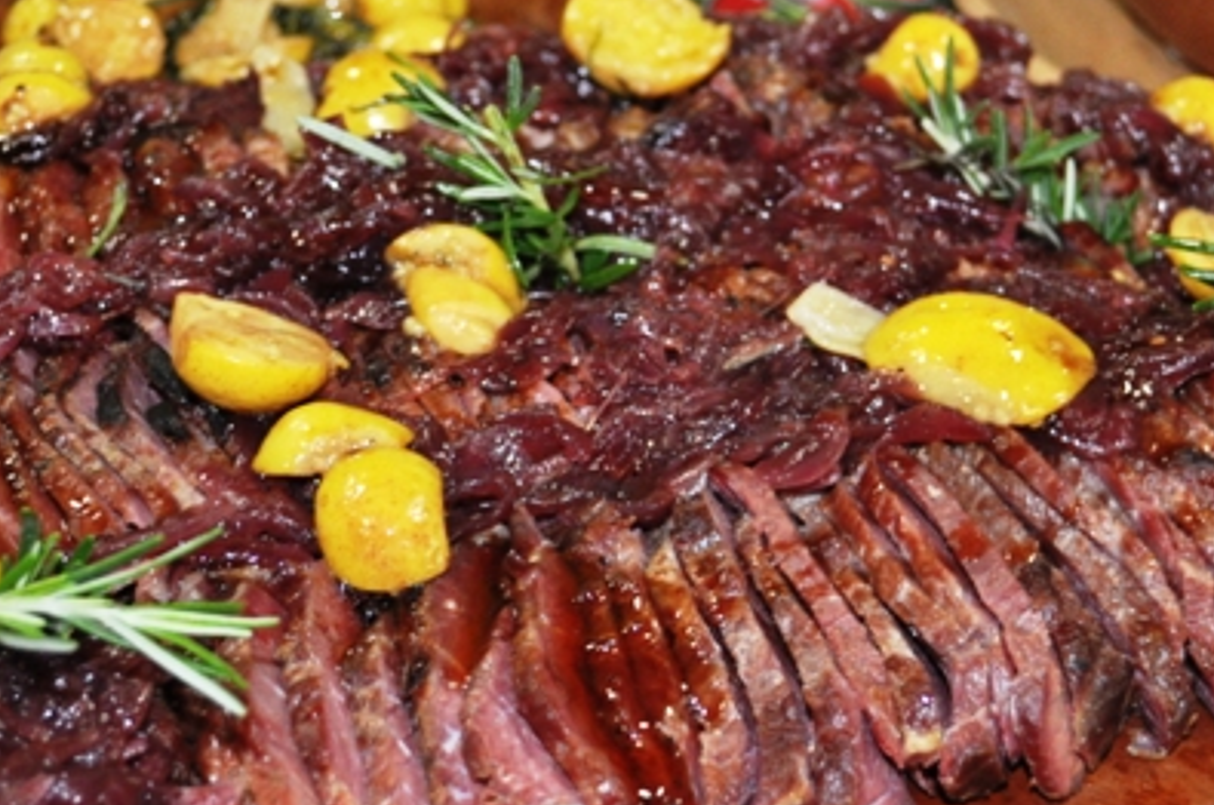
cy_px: 367
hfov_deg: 25.7
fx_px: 2660
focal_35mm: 79
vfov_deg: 17.2
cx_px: 639
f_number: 4.2
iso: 640
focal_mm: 26
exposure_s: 1/30
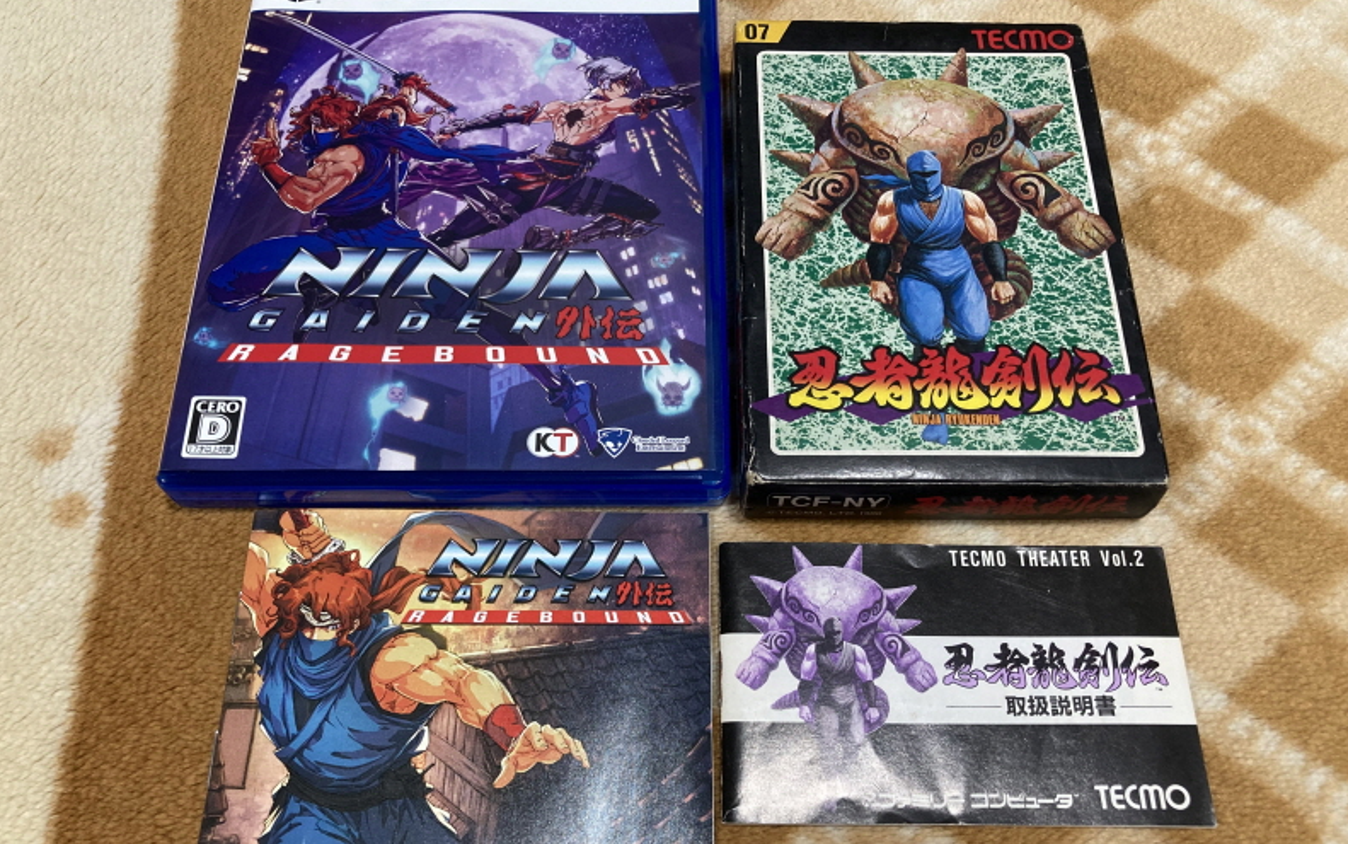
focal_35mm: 30
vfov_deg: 41.9
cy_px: 431
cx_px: 671
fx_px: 1103
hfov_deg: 62.9
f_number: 1.8
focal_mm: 3.99
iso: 125
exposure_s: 1/50
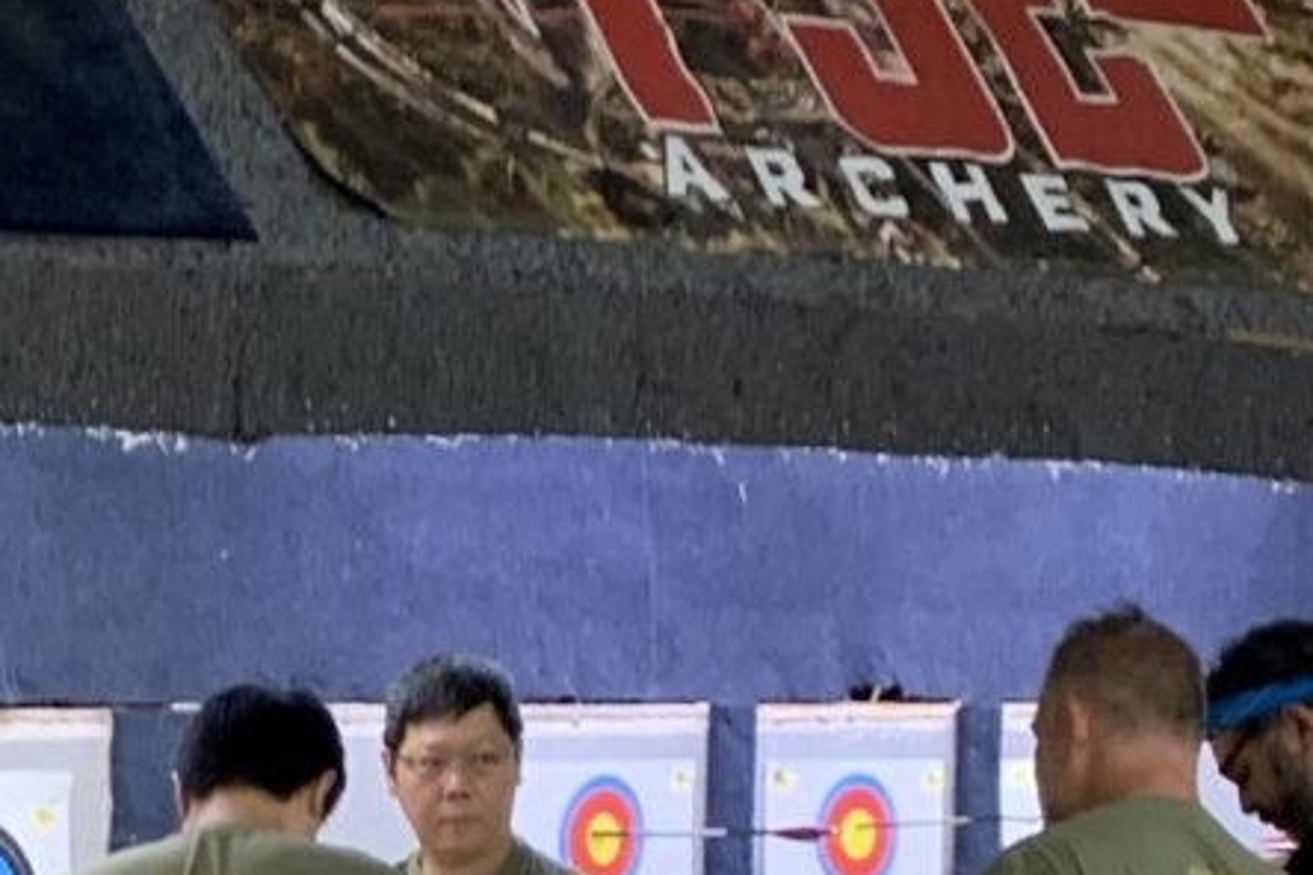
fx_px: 5689
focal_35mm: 156
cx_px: -405
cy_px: 1709
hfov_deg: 12.7
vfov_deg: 8.4
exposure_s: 1/60
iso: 100
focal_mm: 4.25
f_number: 1.8
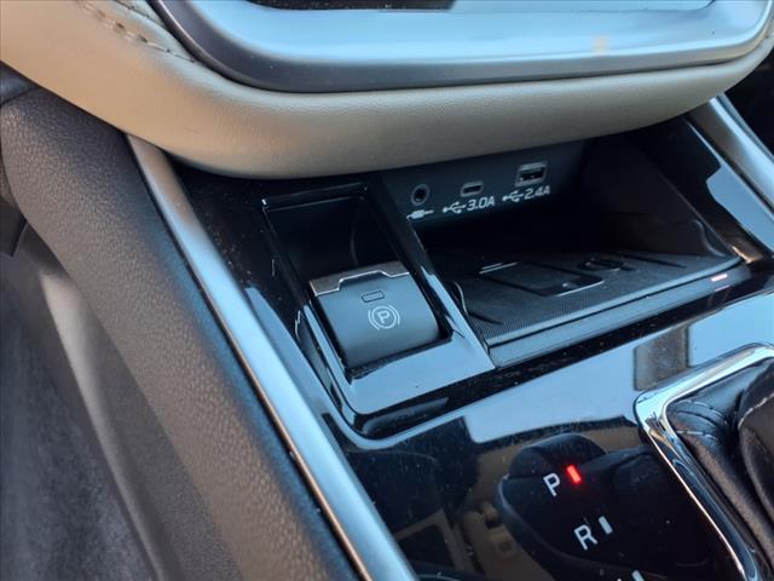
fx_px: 604
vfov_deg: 51.4
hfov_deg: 65.3
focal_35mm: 27
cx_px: 387
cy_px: 290
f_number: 1.9
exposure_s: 1/60.2
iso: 64
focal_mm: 3.58
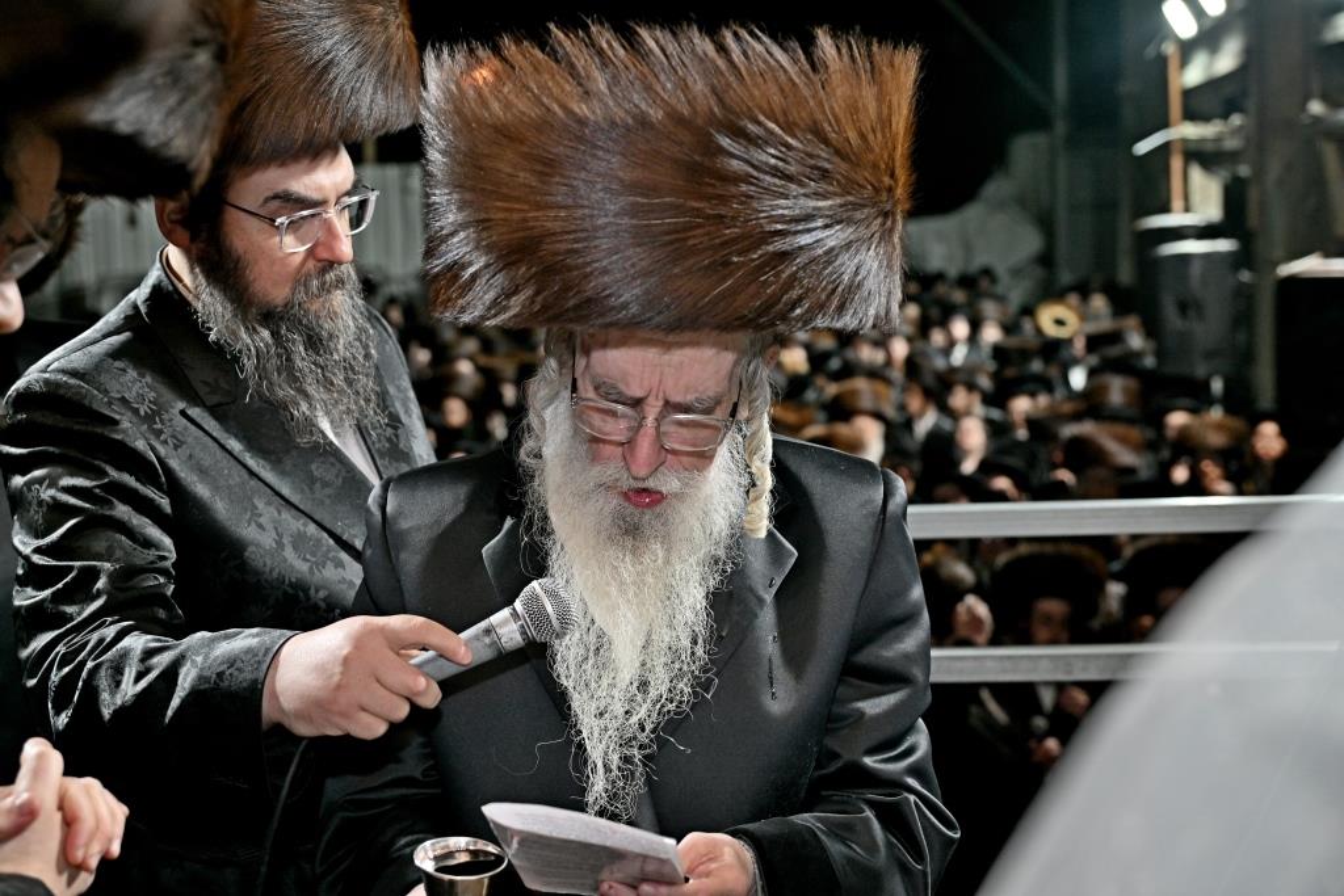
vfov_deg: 27.0
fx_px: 1867
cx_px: 672
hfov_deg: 39.6
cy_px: 448
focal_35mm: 50
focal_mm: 50
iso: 320
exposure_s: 1/100
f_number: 4
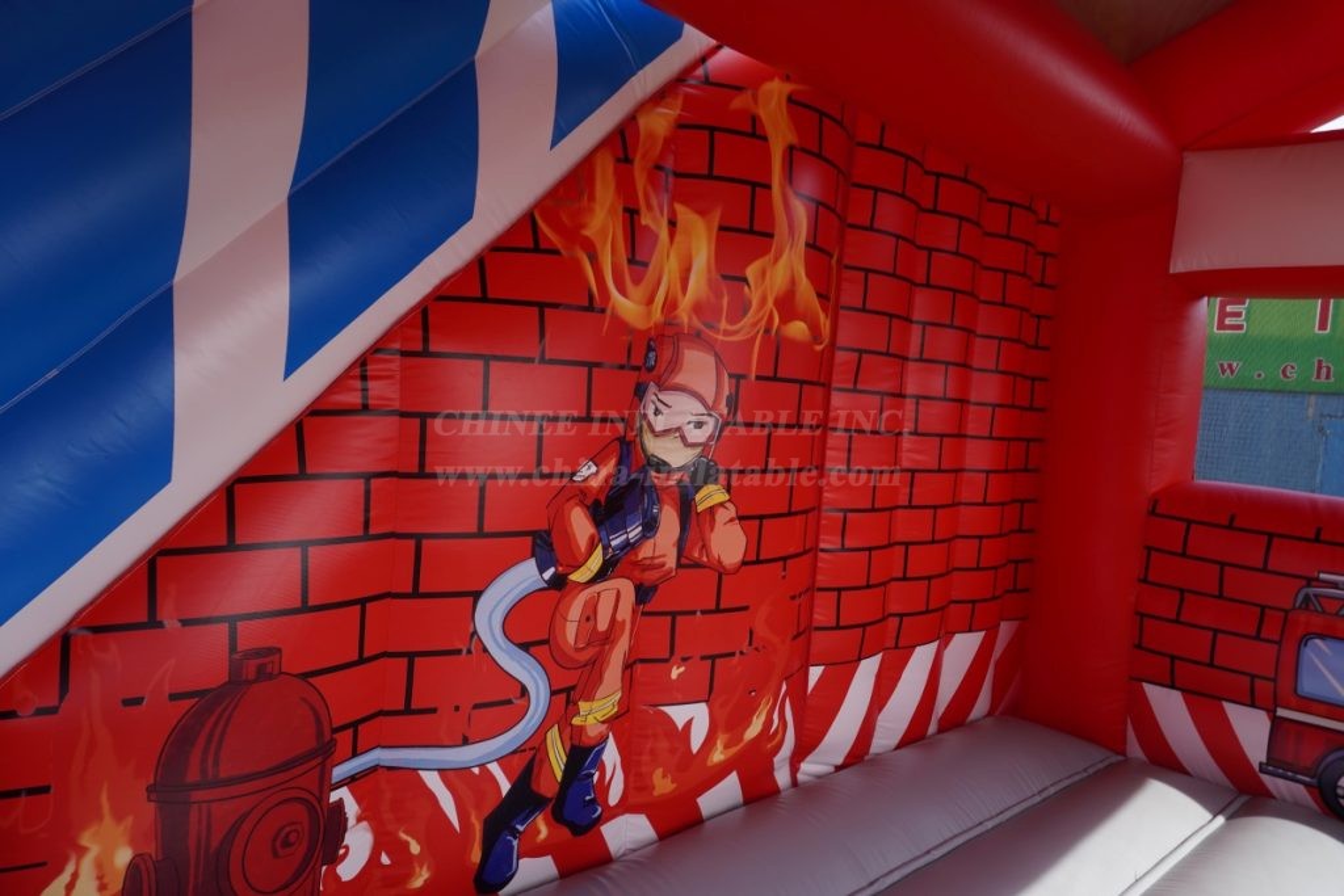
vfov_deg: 53.1
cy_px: 448
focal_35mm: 24
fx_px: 896
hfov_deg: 73.7
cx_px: 672
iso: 100
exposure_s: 1/100
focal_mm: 16
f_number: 6.3
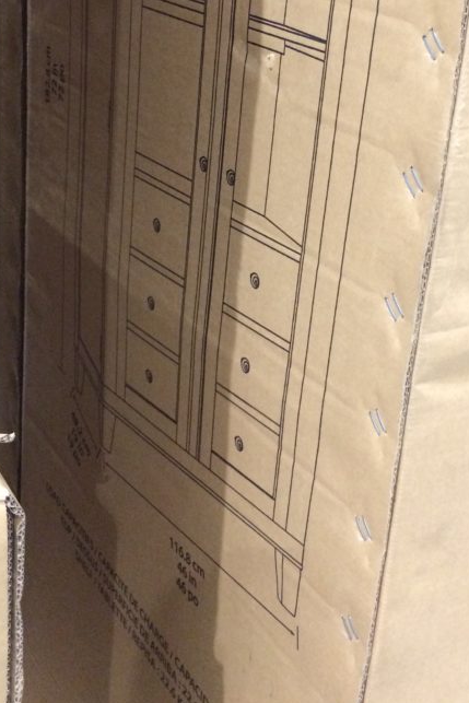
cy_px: 191
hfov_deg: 28.0
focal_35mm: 48
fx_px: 937
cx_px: 283
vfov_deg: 40.2
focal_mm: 4.15
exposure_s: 1/30
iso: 250
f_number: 2.2
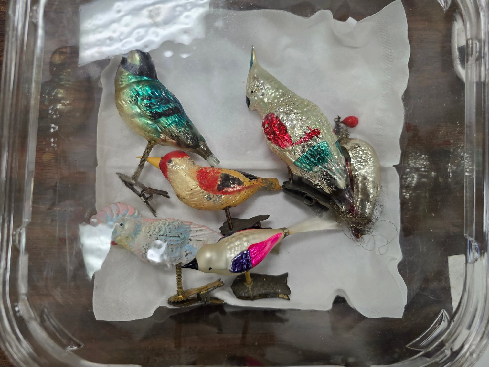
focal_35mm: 23
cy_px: 184
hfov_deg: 73.9
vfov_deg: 58.9
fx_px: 325
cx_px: 244
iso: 64
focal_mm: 6.3
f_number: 1.7
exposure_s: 1/61
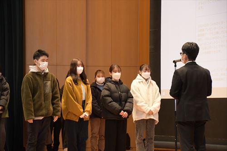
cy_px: 76
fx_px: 851
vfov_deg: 10.2
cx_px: 114
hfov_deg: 15.2
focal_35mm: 135
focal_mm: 90
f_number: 5.3
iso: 3200
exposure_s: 1/250
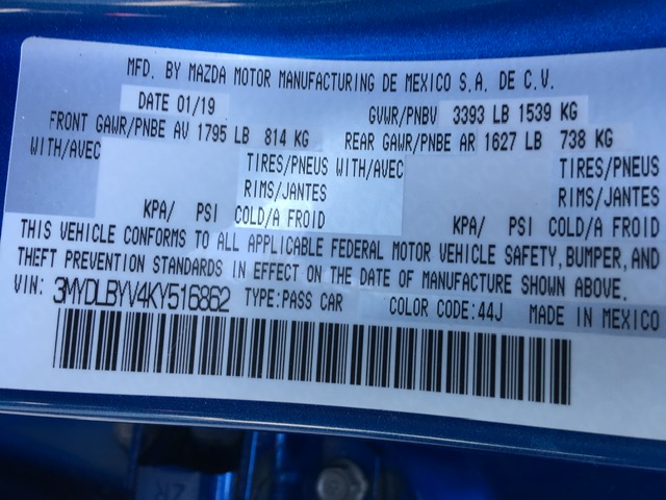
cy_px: 250
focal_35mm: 29
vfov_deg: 48.2
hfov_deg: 61.7
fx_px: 558
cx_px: 333
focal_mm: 4.15
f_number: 2.2
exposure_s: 1/60
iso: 32
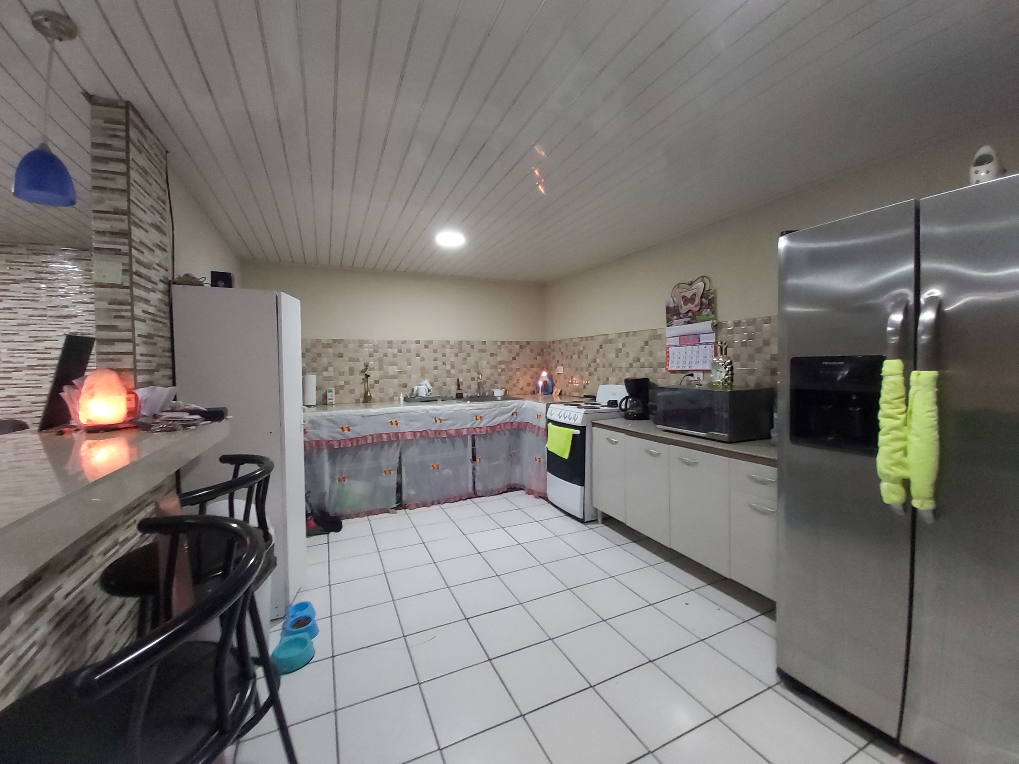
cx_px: 510
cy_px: 382
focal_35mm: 12
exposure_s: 1/30
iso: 200
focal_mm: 1.42
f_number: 2.2
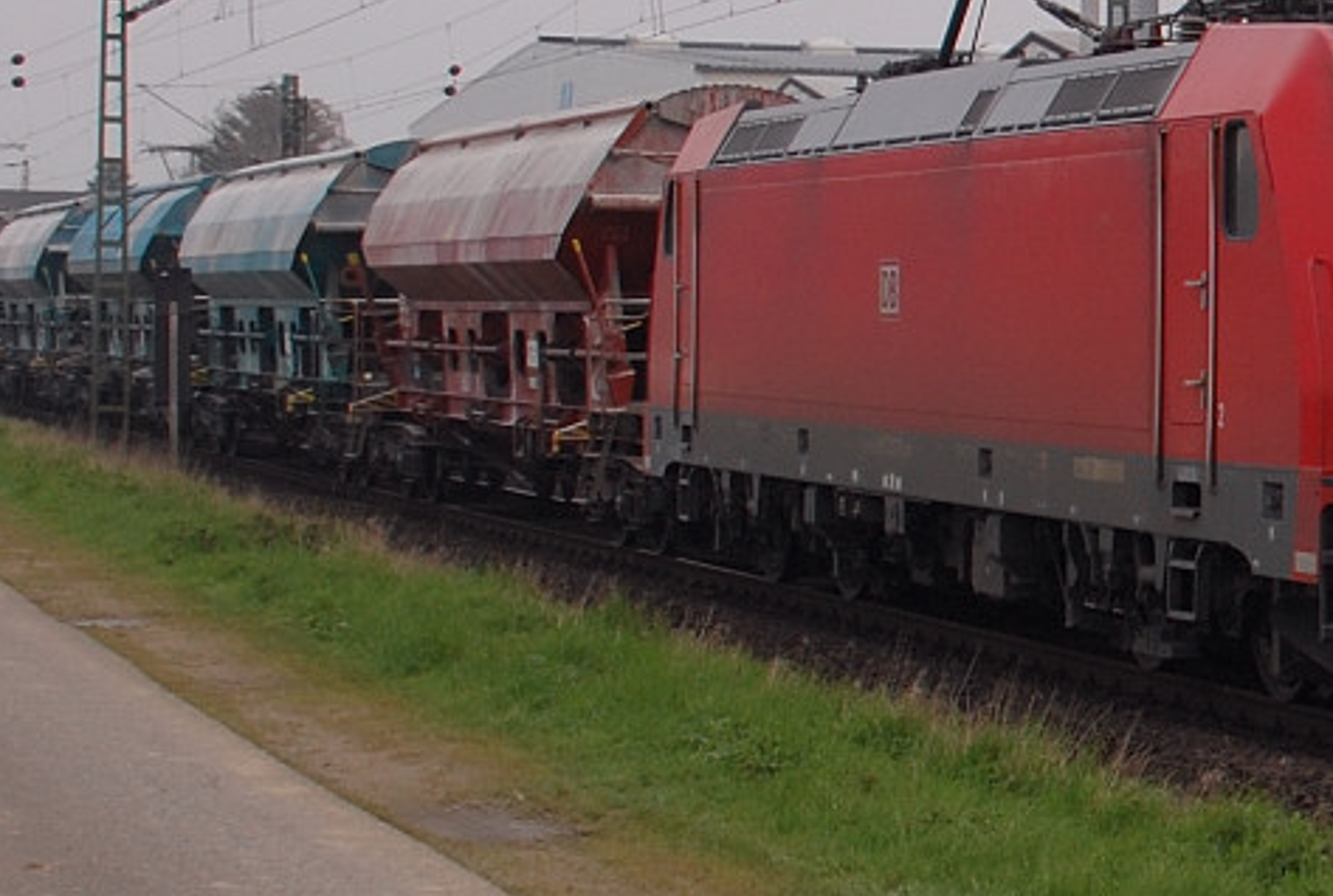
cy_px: 362
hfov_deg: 22.0
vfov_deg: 15.1
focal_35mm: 91
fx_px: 3378
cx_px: 1096
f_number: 8
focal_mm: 28
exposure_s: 1/640
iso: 400
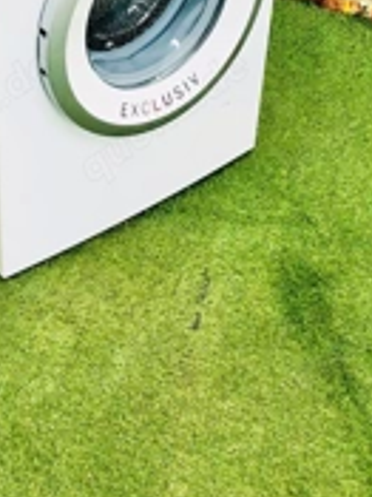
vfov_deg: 27.6
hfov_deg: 22.6
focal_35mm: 64
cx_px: 71
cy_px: -57
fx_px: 918
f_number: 1.8
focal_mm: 3.99
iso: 32
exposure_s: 1/30
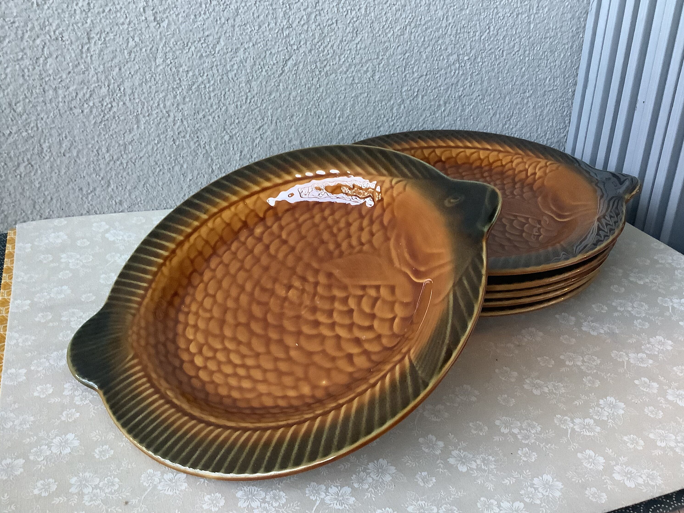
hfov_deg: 53.9
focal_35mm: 34
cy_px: 251
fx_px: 672
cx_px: 364
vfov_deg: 41.8
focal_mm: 3.3
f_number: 2.4
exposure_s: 1/33
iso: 400
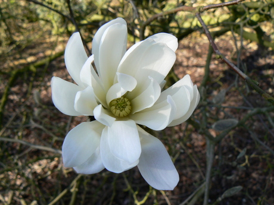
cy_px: 102
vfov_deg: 39.7
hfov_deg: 51.4
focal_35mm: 36
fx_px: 285
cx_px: 137
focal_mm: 6
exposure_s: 1/125
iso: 80
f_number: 5.6
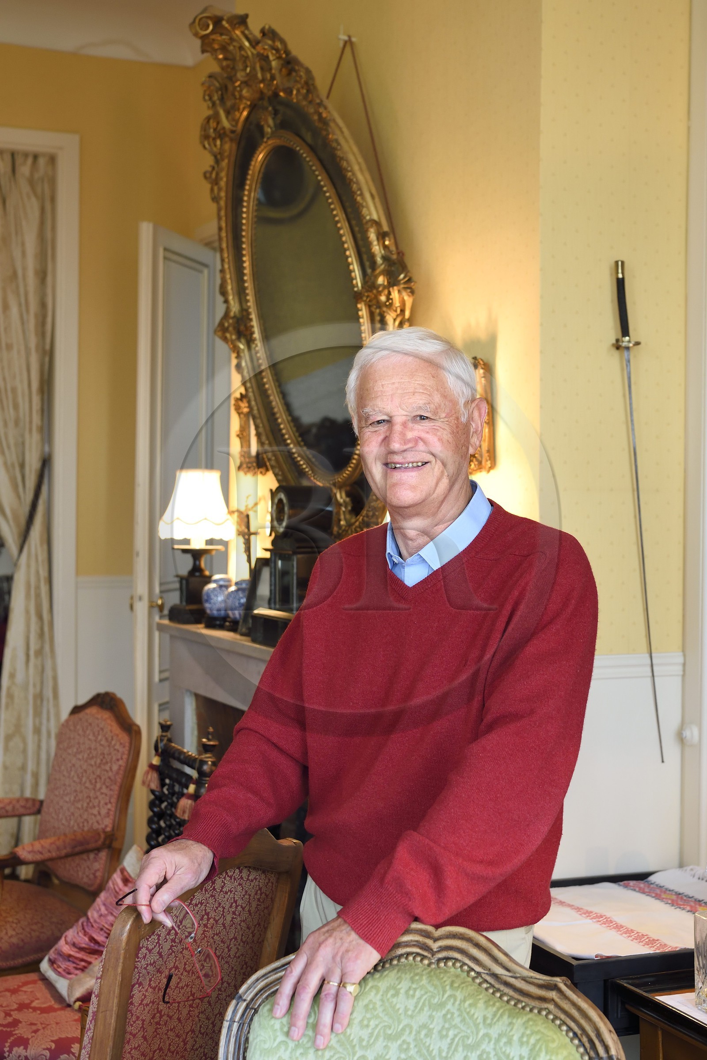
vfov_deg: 39.6
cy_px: 530
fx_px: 1472
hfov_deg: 27.0
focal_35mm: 50
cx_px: 354
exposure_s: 1/40
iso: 1600
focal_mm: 50
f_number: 5.6
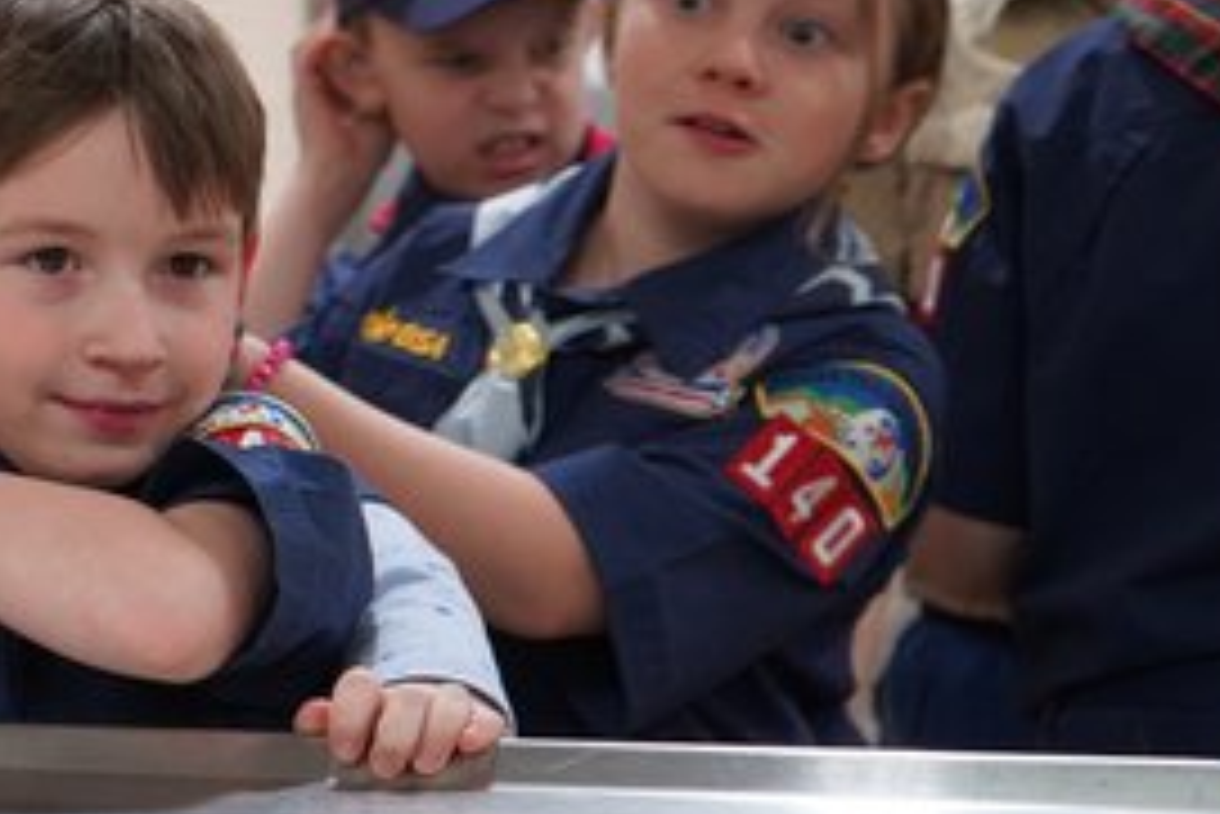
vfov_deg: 11.9
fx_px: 3899
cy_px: 414
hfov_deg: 17.2
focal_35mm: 115
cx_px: -99
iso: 4000
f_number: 4.5
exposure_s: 1/160
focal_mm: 52
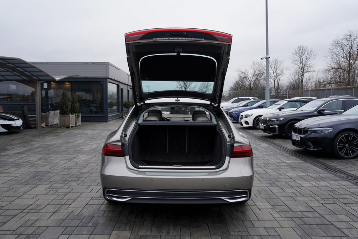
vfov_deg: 42.3
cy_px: 120
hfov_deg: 60.3
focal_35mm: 31
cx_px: 179
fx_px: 308
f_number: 4.5
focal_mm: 31
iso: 100
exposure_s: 1/100
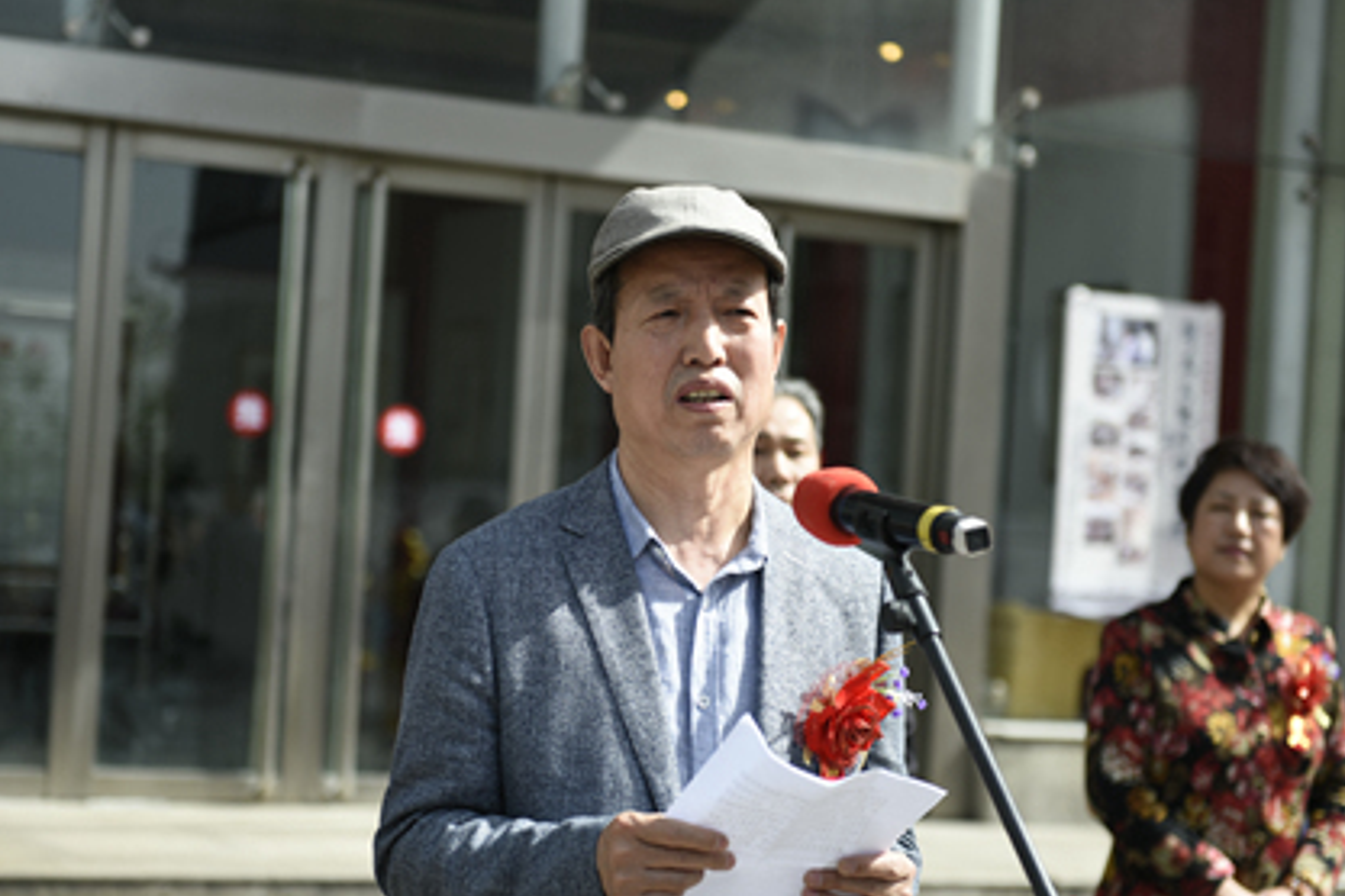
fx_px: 3138
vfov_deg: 16.3
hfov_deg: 24.2
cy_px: 506
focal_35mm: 84
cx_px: 610
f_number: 2.8
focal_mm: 70
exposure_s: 1/500
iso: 64
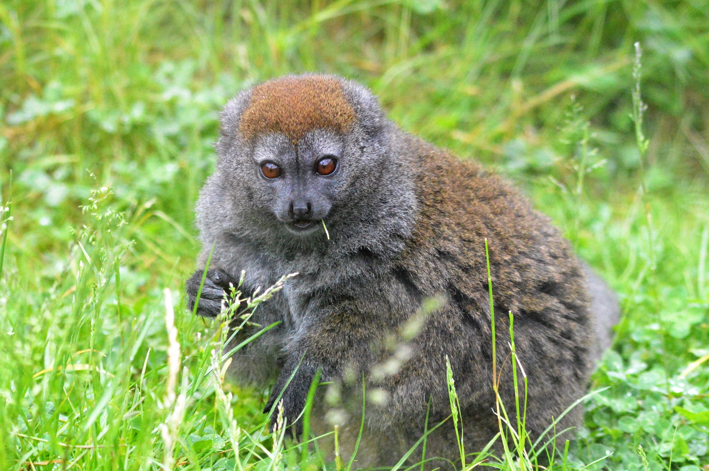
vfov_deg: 13.0
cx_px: 354
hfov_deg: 19.5
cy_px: 236
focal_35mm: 105
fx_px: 2066
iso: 6400
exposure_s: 1/4000
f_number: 5
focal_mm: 70
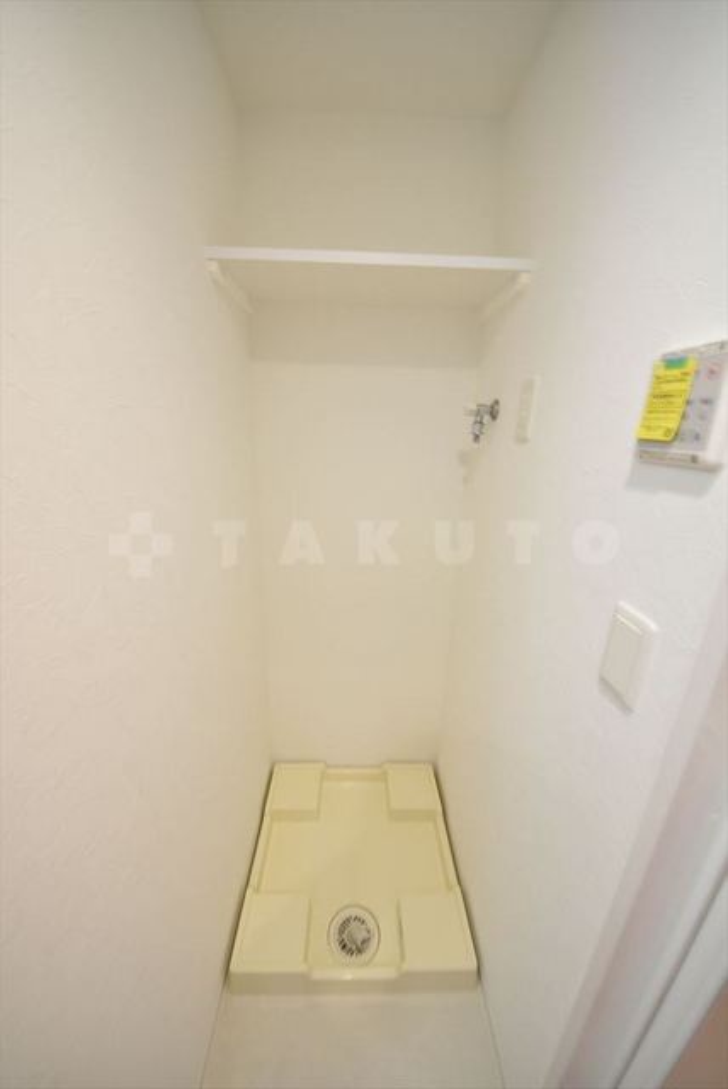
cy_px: 544
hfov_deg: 90.1
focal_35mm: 12
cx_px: 364
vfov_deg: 112.6
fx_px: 363
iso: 100
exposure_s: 1/5
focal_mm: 8
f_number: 4.5
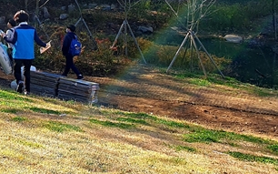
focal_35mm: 81
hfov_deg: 22.4
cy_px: -34
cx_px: -99
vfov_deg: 15.5
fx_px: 613
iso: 50
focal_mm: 4.3
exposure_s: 1/477
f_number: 2.4
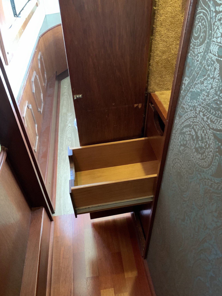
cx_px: 111
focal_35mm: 26
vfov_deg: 67.3
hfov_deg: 53.1
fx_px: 222
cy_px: 148
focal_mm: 4.25
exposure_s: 1/30
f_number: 1.8
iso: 800
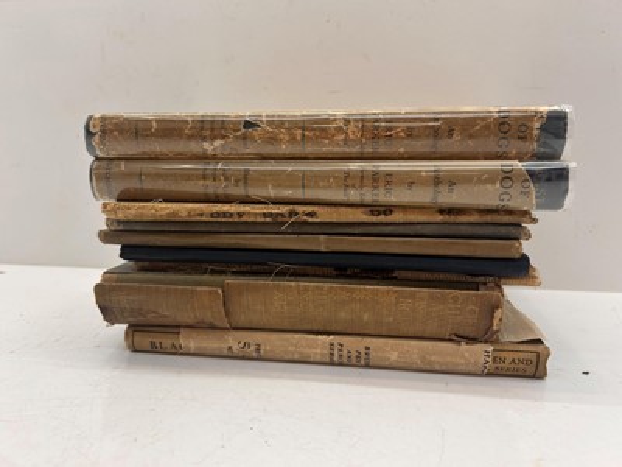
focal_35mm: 26
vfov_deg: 53.1
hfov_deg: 67.3
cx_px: 311
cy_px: 234
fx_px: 467
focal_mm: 5.7
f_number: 1.5
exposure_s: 1/100
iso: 40
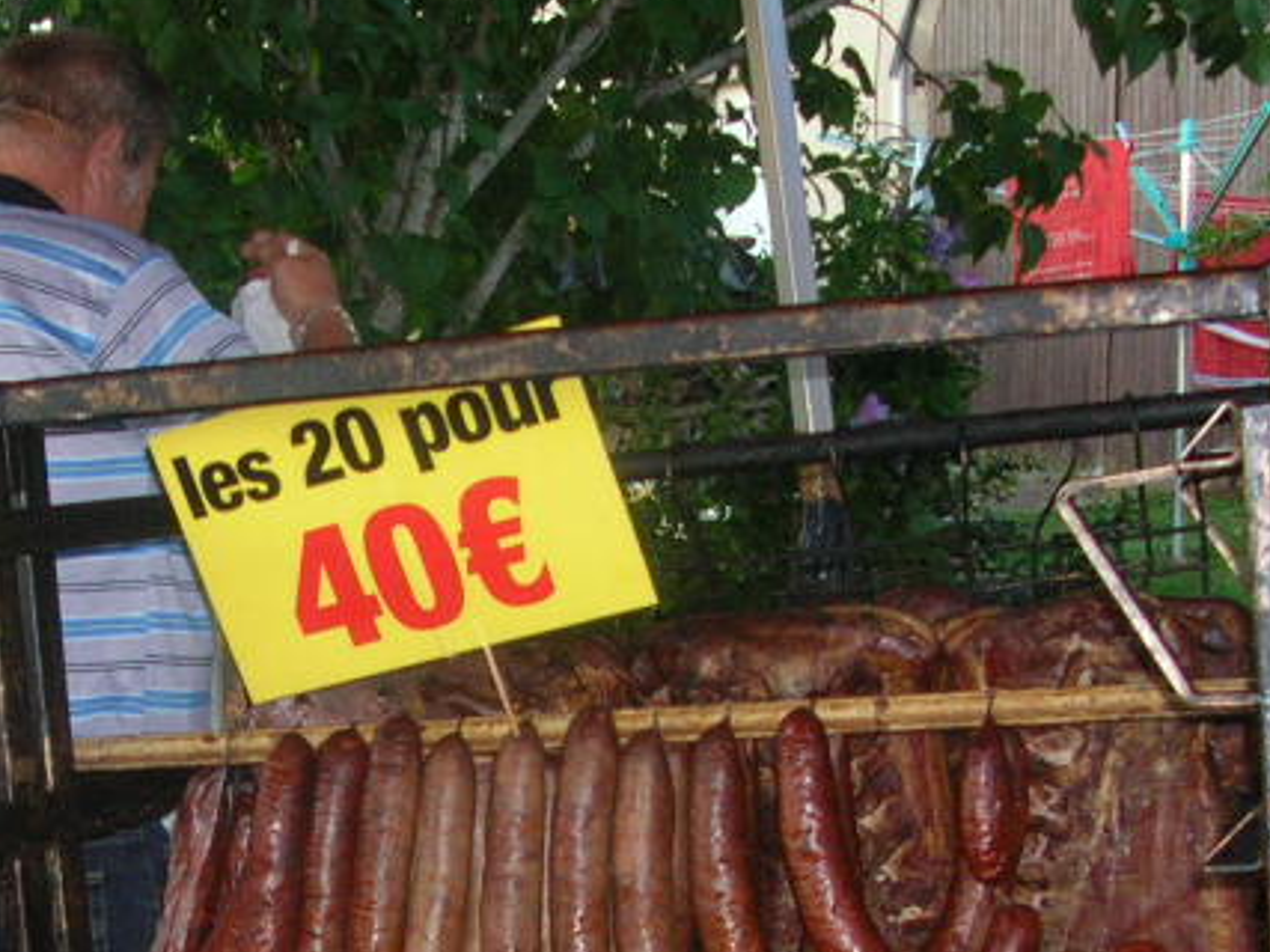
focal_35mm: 84
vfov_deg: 17.3
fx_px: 3081
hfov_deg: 23.2
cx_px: 425
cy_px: 833
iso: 104
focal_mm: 5.8
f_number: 2.8
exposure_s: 1/60.1
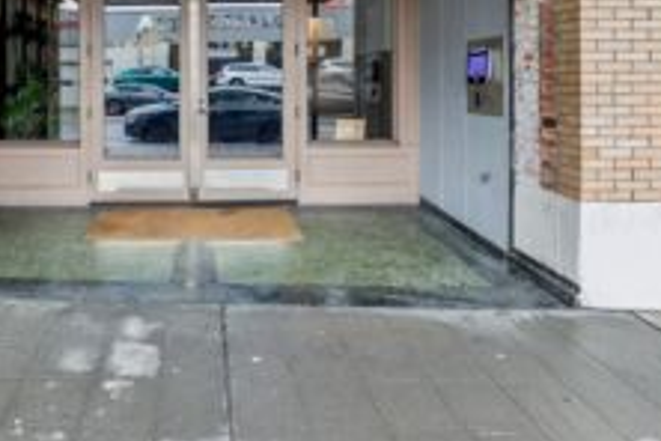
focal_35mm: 27
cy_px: 85
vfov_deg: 45.4
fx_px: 496
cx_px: 205
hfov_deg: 65.1
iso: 250
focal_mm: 10
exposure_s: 1/8
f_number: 9
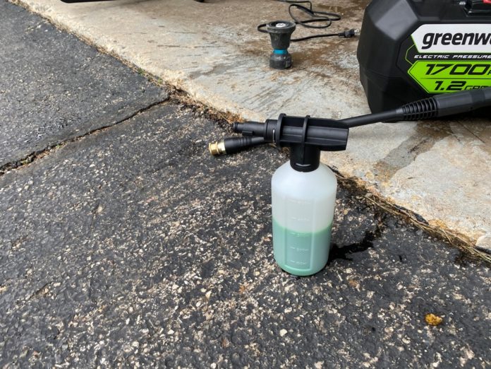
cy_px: 184
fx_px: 369
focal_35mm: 26
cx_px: 246
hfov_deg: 67.3
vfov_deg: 53.1
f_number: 1.8
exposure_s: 1/121
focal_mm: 4.25
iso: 64
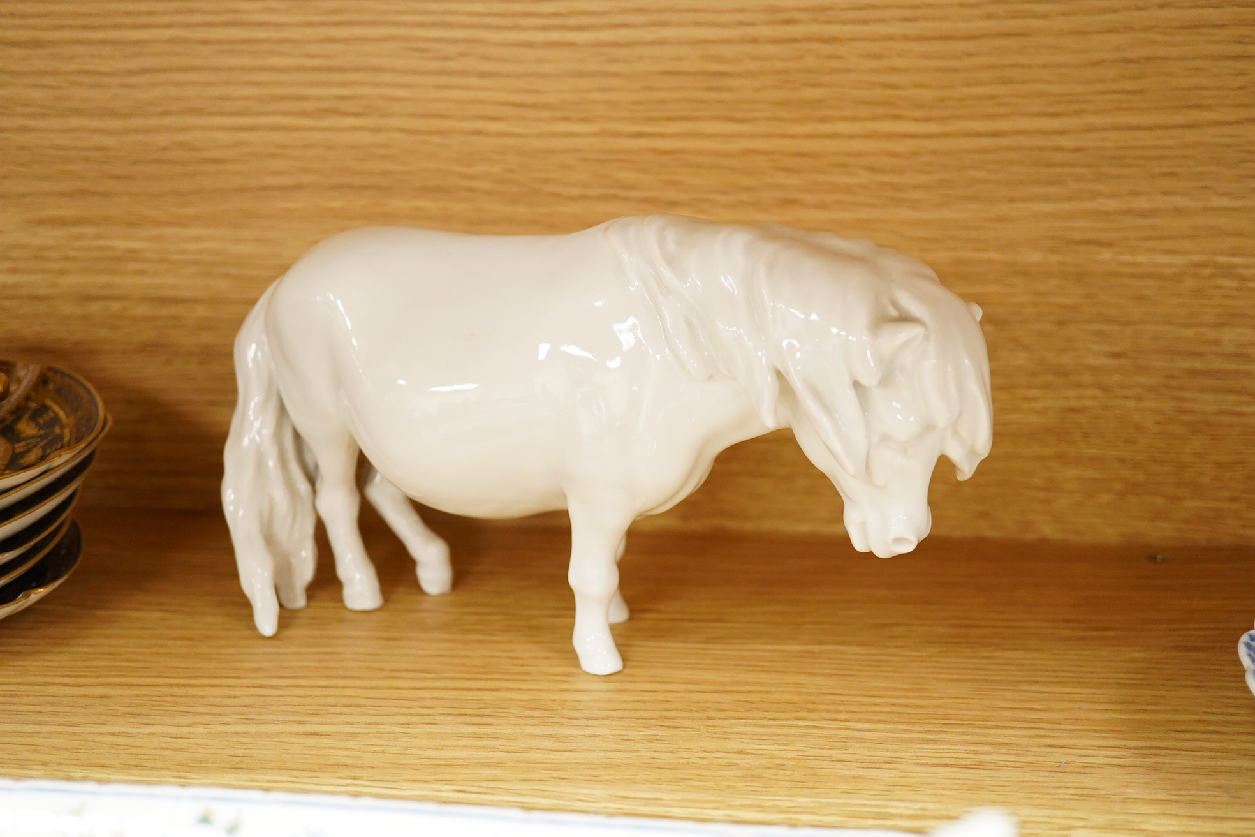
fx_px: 1569
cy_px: 418
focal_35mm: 45
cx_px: 628
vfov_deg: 29.9
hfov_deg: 43.6
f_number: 3.5
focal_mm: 30
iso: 2500
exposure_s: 1/160
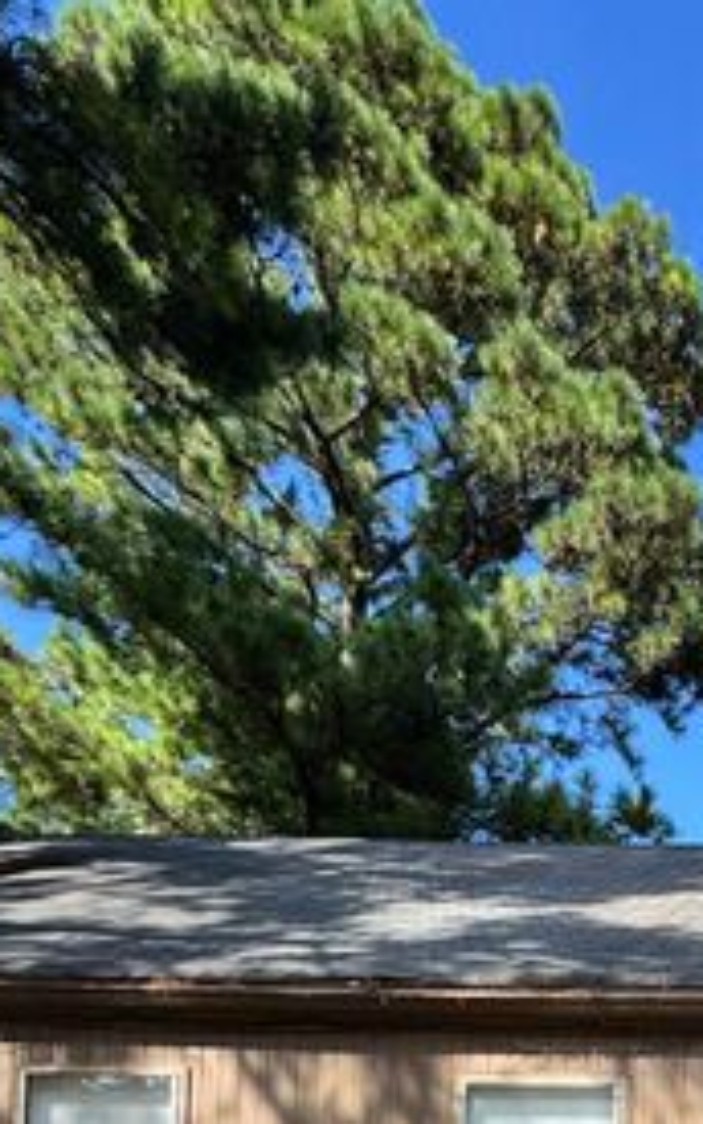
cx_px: 842
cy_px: 1294
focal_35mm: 36
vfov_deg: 40.8
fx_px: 1103
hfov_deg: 30.2
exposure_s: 1/727
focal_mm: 2.22
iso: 50
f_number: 2.2
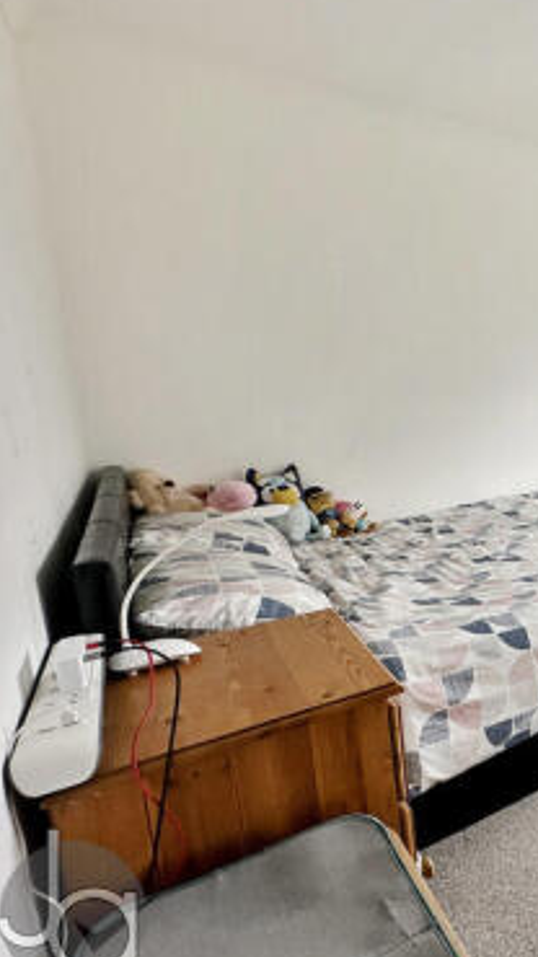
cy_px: 485
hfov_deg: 33.7
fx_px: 609
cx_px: 707
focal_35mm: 24
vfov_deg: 76.3
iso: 64
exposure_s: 1/99
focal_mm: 2.22
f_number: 2.2
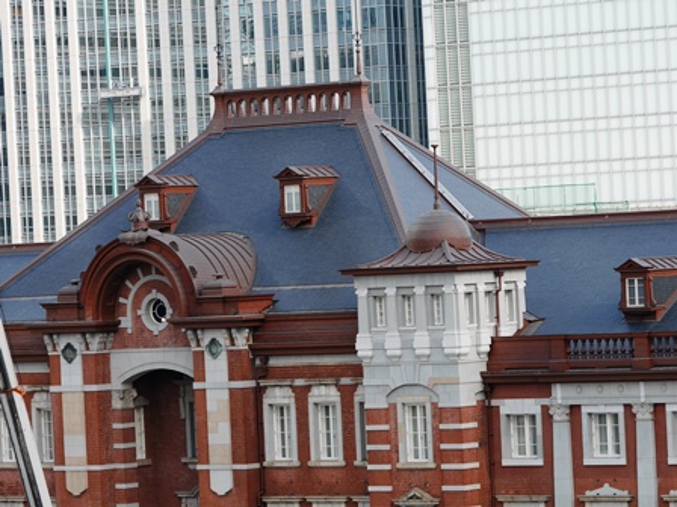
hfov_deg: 9.9
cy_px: 254
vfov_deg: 7.4
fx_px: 3911
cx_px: 338
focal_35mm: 200
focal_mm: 100
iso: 200
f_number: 4
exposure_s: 1/400
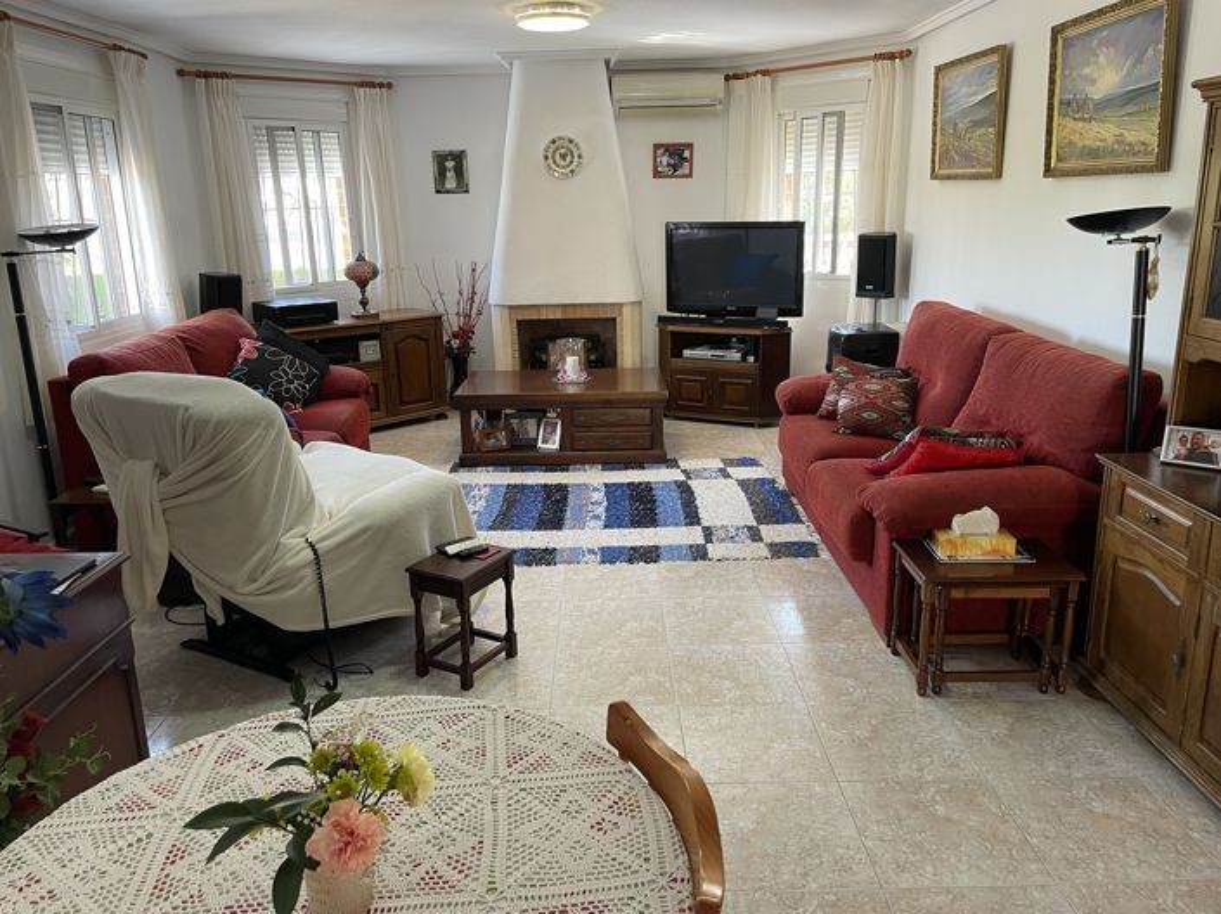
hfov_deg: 67.3
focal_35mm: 26
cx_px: 610
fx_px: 917
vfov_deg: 53.0
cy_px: 457
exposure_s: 1/50
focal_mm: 4.2
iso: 64
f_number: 1.6
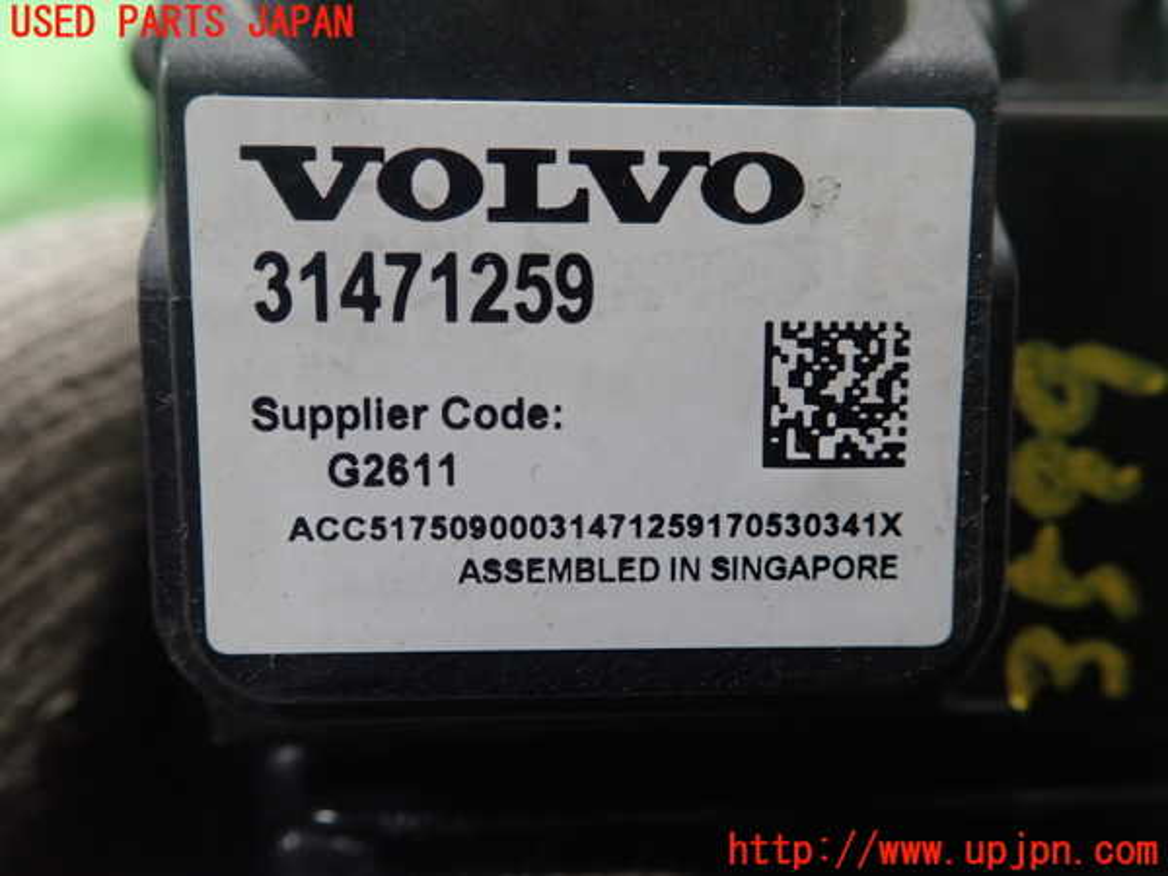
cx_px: 584
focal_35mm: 30
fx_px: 1012
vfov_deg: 46.8
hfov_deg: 60.0
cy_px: 438
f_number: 2.3
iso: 320
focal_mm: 5.5
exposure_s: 1/125
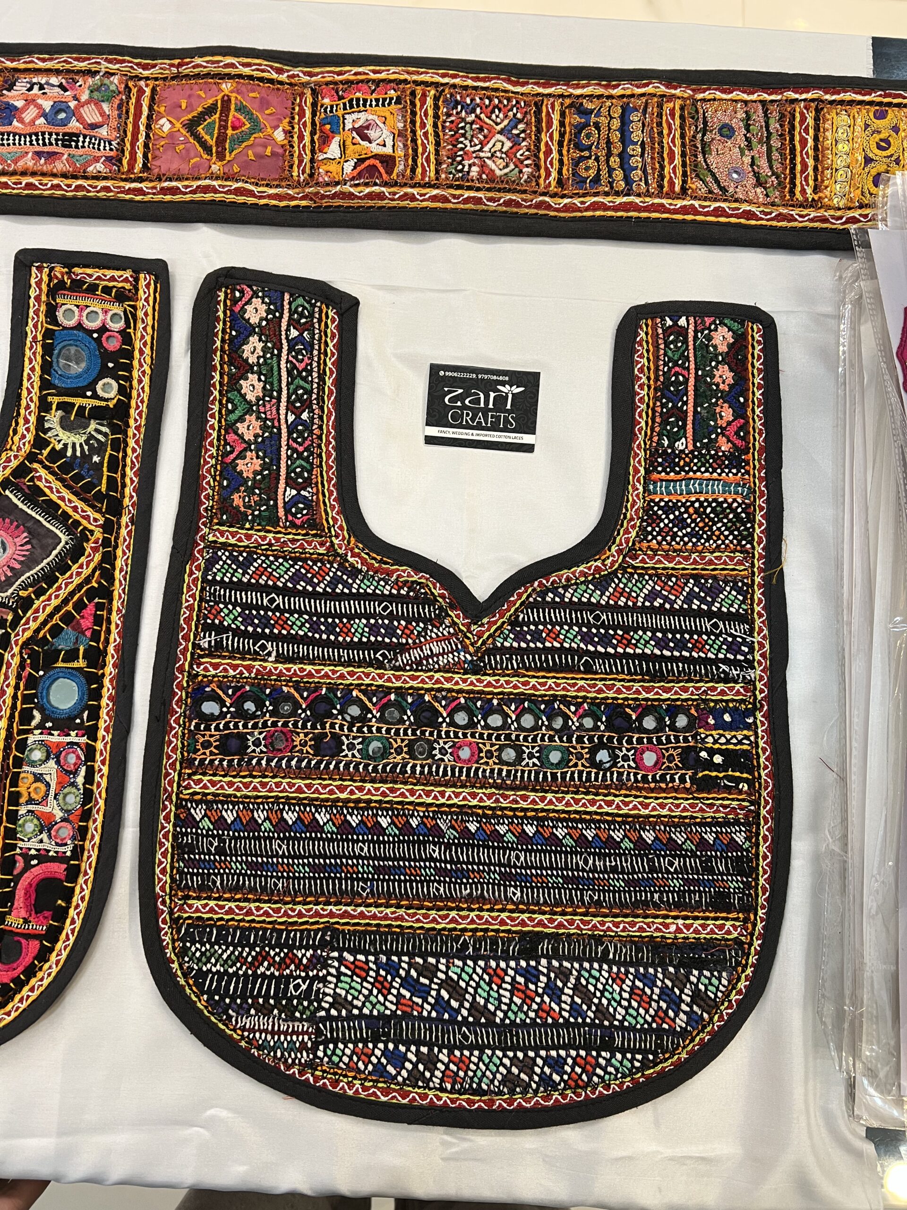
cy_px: 605
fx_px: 908
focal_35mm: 26
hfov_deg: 53.1
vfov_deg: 67.3
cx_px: 454
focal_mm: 5.7
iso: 64
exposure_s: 1/50
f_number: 1.5
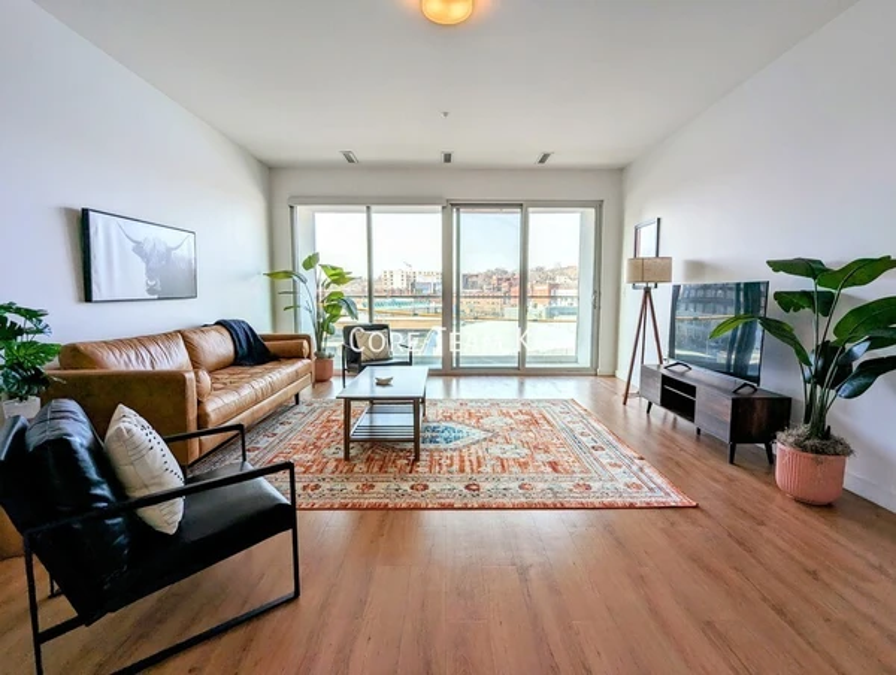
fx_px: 415
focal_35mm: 16
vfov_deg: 78.3
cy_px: 338
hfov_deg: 94.4
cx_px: 448
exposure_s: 1/514
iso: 41
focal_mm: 2.35
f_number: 2.2
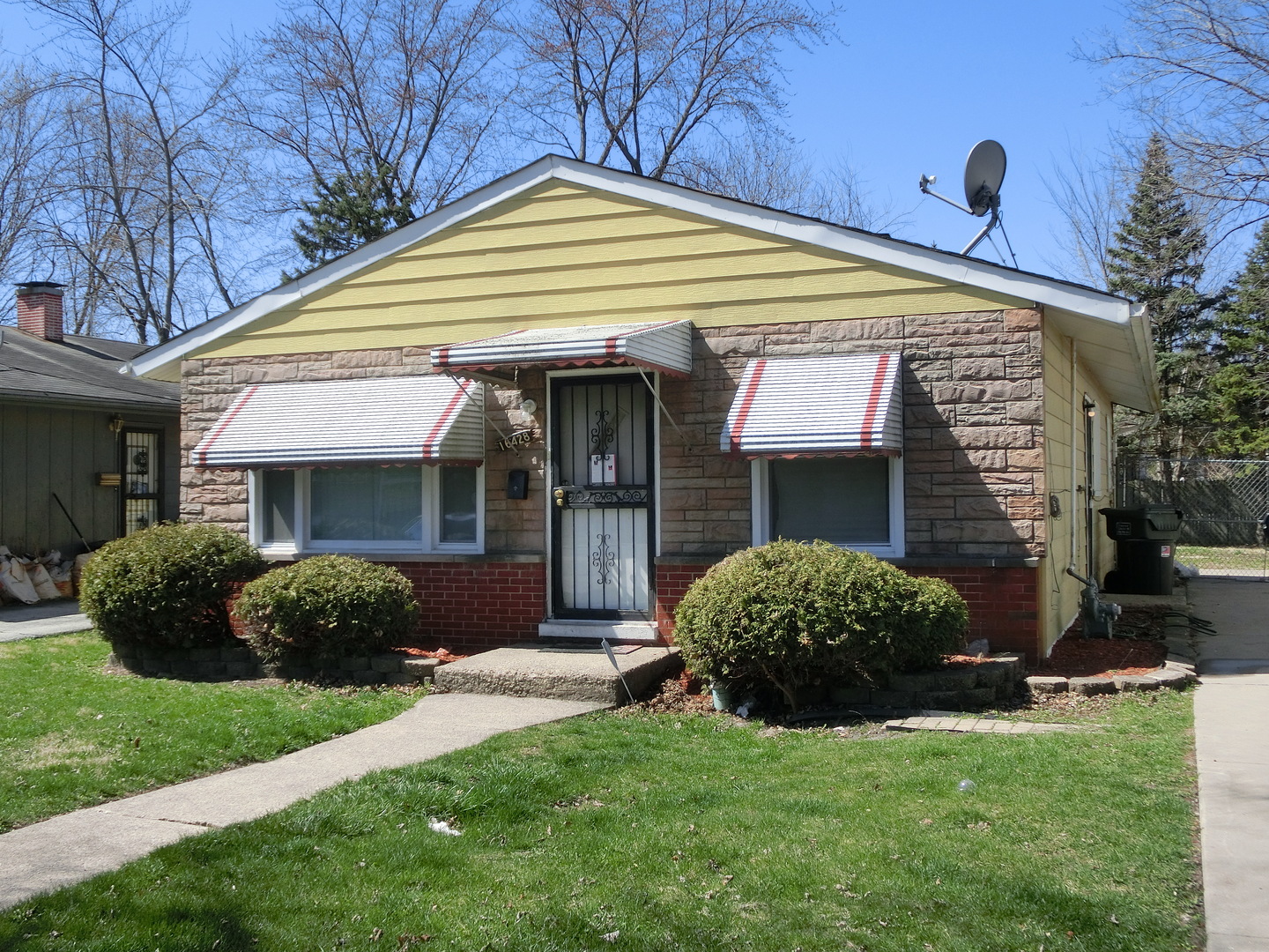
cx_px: 634
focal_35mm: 38
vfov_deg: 37.7
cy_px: 476
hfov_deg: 49.0
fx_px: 1393
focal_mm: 6.67
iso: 80
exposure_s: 1/640
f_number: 3.9
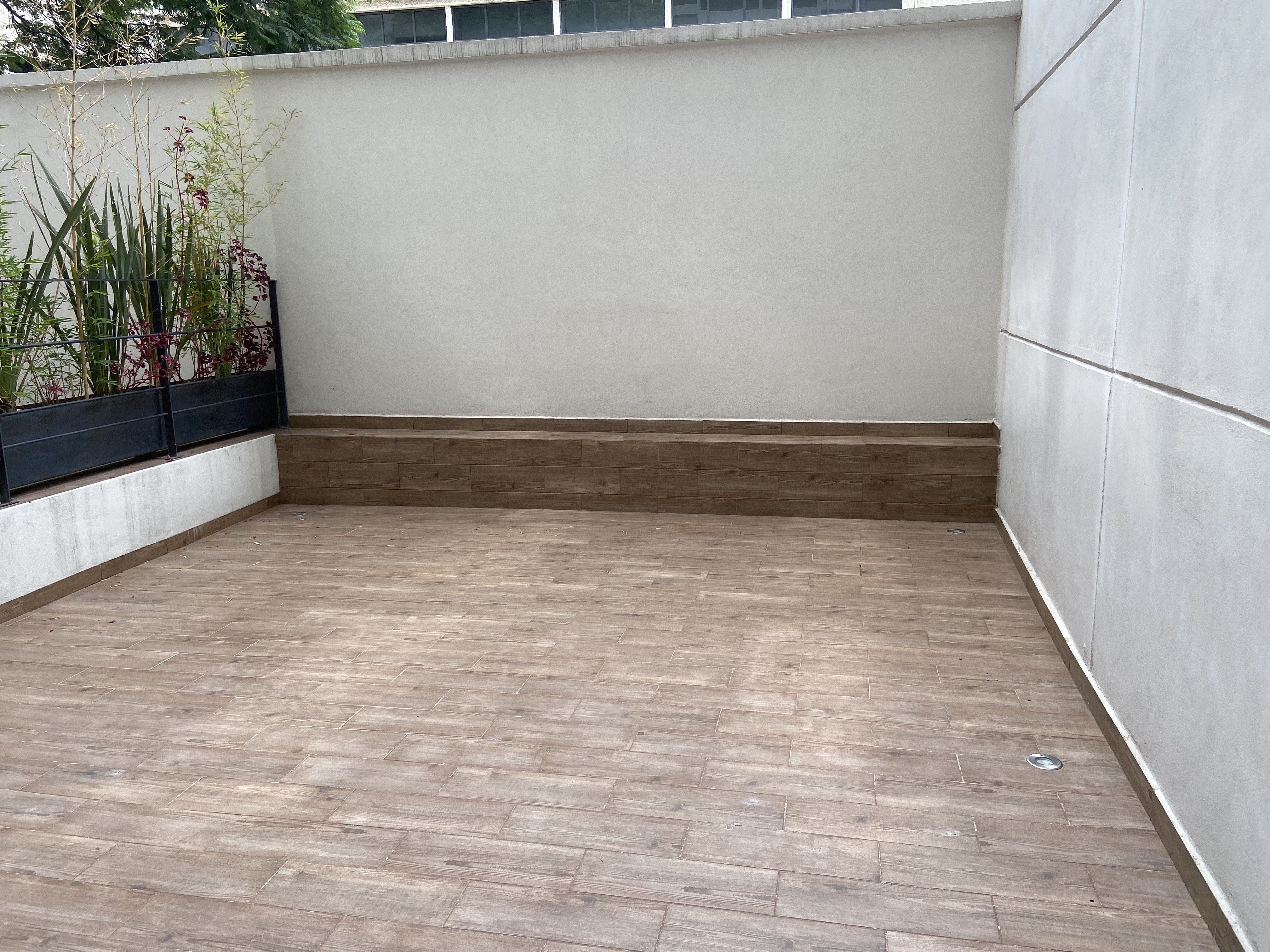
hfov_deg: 67.3
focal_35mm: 26
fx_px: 954
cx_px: 635
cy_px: 476
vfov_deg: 53.1
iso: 32
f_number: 1.8
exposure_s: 1/377
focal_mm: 4.25
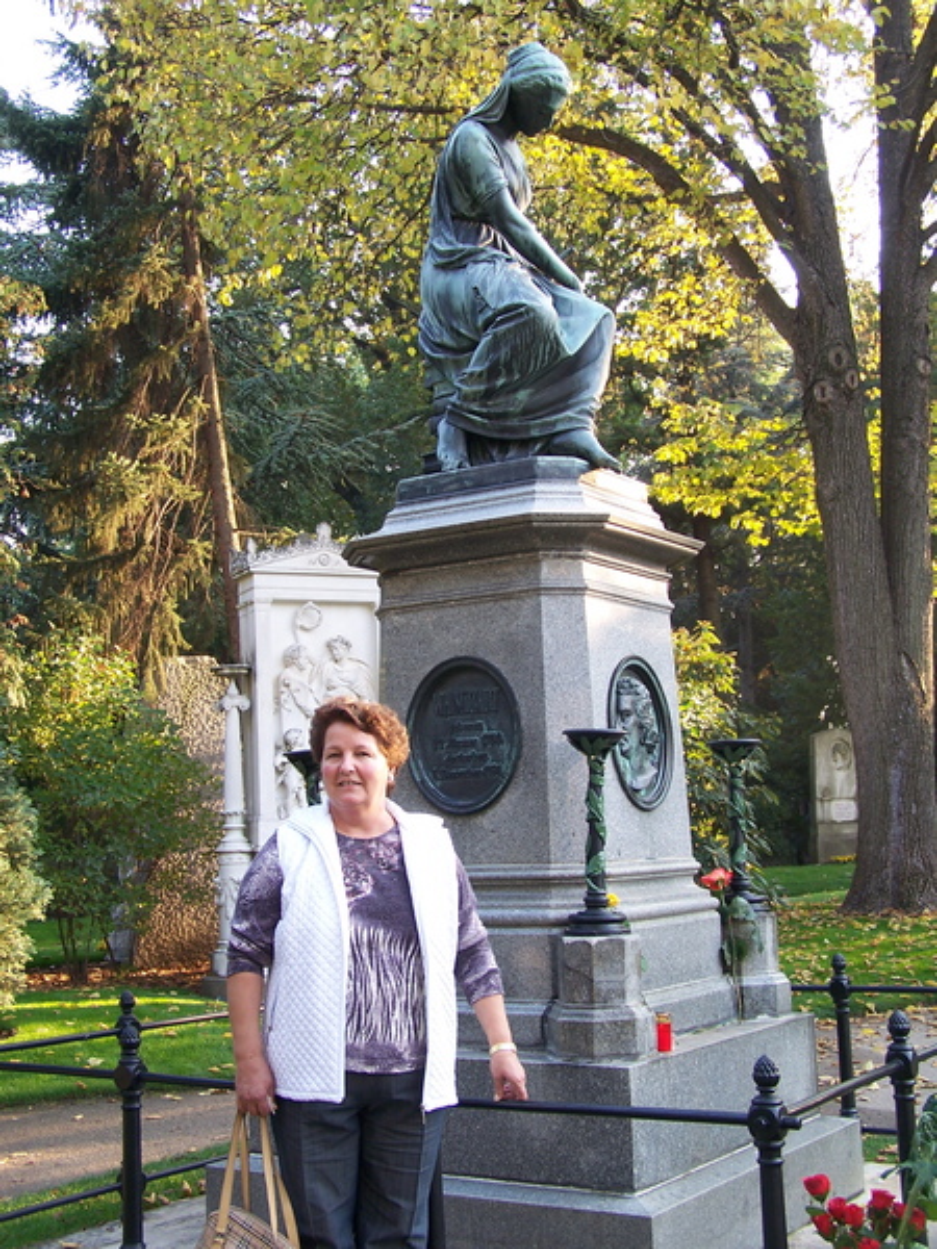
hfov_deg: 33.6
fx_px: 1552
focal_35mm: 43
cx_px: 468
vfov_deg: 43.9
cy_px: 624
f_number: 2.9
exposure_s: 1/40
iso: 80
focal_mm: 7.1
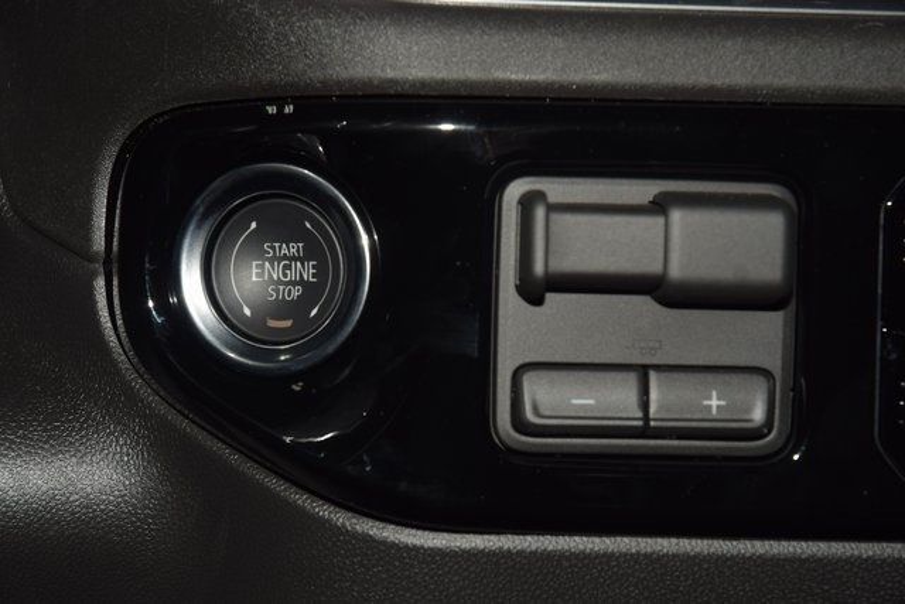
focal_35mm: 105
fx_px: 2640
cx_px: 452
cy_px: 302
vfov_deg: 13.0
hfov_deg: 19.5
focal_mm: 70
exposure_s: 1/125
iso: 100
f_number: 8
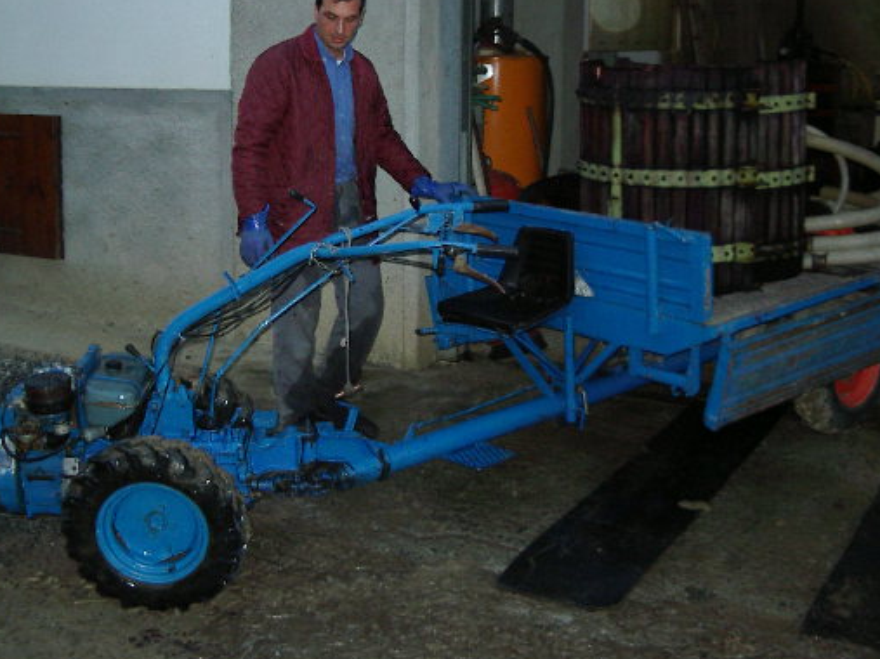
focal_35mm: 48
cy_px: 255
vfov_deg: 30.2
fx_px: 1220
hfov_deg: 39.5
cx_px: 366
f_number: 2.6
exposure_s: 1/60
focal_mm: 5.8
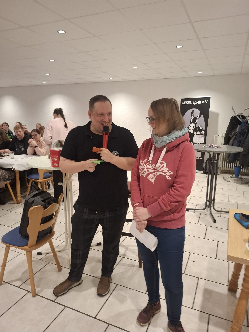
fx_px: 221
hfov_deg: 58.9
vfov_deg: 73.9
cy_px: 166
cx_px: 124
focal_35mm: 23
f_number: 1.8
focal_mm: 5.54
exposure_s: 1/33
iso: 320
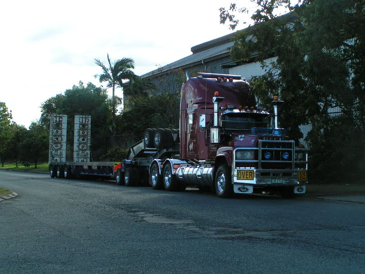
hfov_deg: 26.0
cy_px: 137
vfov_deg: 19.6
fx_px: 791
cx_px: 182
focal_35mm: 75
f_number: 5
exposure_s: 1/250
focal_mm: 11.5
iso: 50
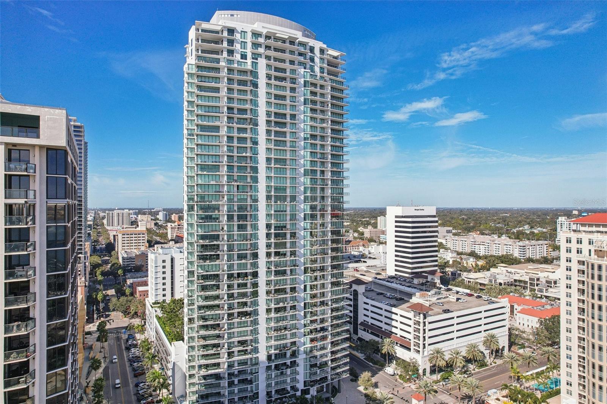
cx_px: 304
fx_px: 371
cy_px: 202
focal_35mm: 22
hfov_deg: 78.6
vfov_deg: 57.2
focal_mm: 8.4
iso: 100
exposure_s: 1/2500
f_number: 2.8
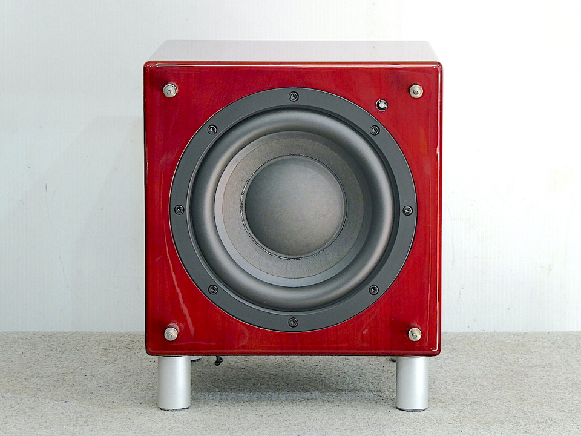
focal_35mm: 143
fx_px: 2400
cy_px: 218
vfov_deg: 10.4
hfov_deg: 13.8
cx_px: 290
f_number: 5.4
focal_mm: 25.6
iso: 200
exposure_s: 1/20
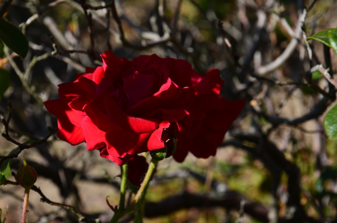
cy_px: 112
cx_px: 168
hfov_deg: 16.1
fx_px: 1191
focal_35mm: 128
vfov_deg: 10.7
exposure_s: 1/160
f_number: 11
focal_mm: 85
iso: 100
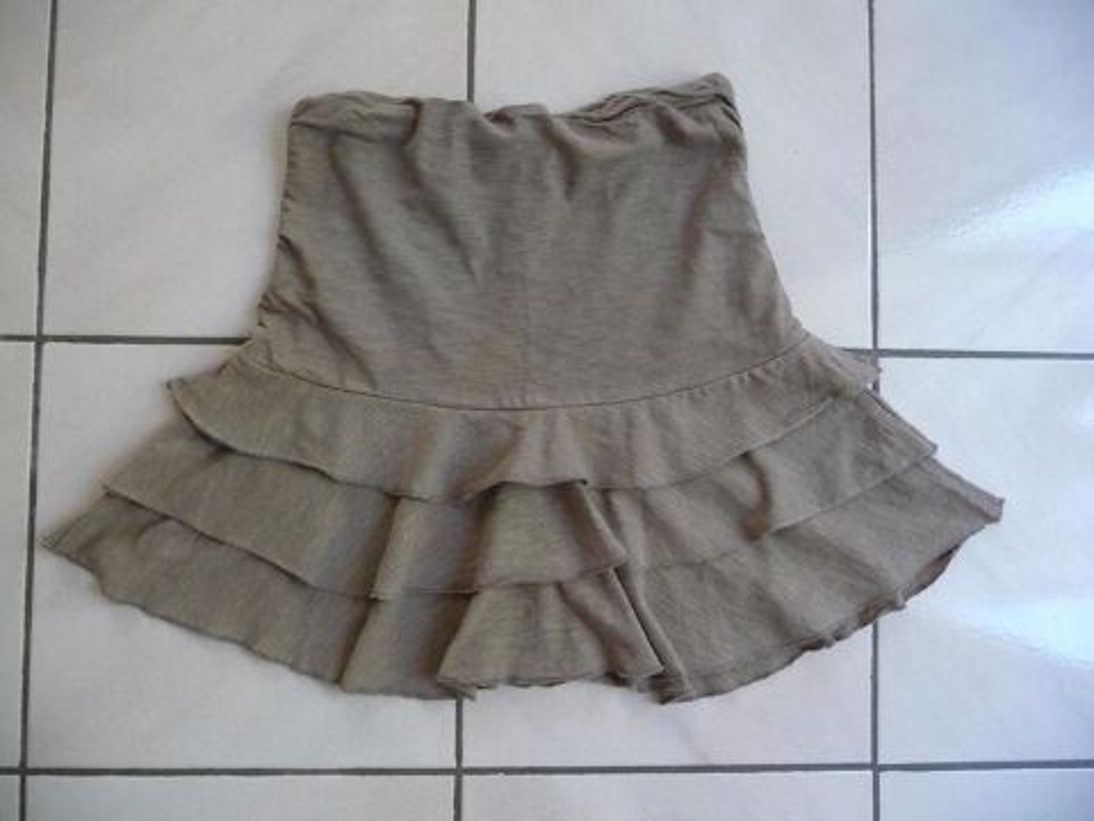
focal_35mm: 28
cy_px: 410
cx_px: 547
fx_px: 885
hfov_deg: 63.4
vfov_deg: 49.7
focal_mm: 4.7
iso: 250
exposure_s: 1/30
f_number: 3.3
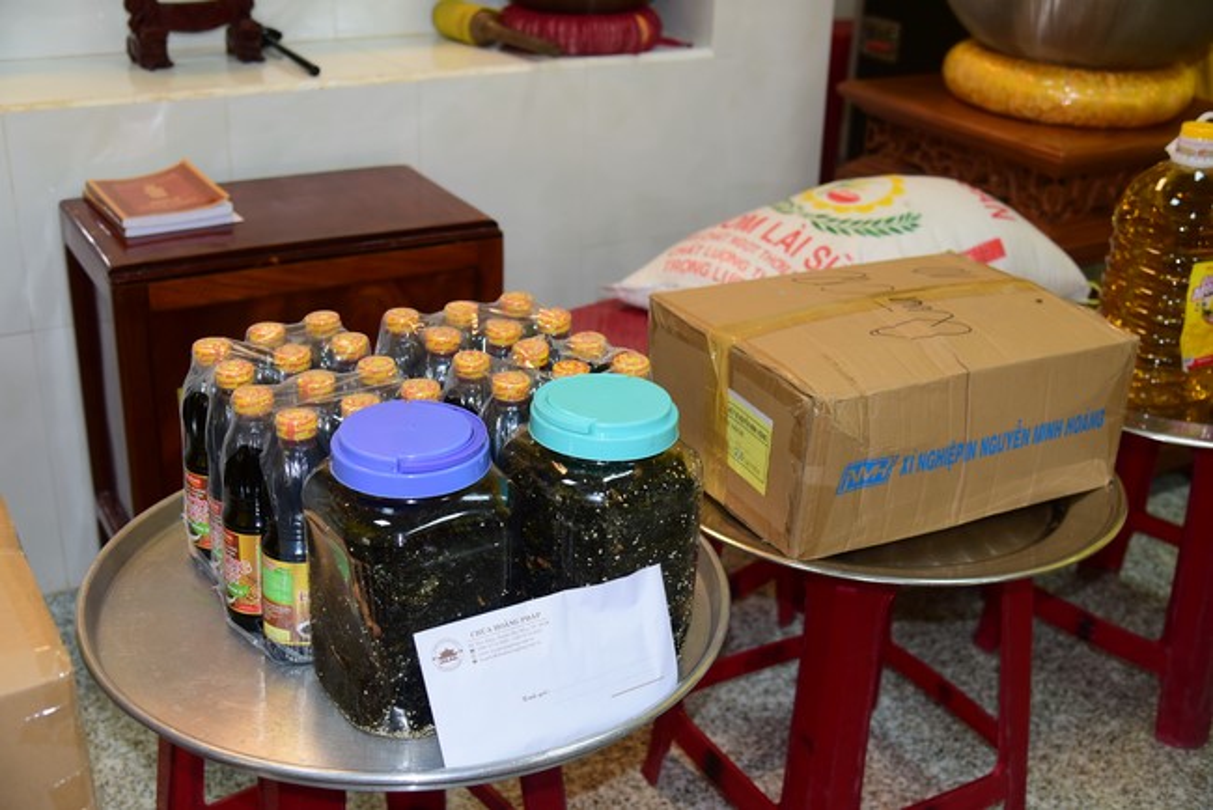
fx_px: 1348
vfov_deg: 33.4
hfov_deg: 48.4
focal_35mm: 40
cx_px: 606
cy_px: 405
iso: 500
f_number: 4
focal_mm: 40
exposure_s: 1/80
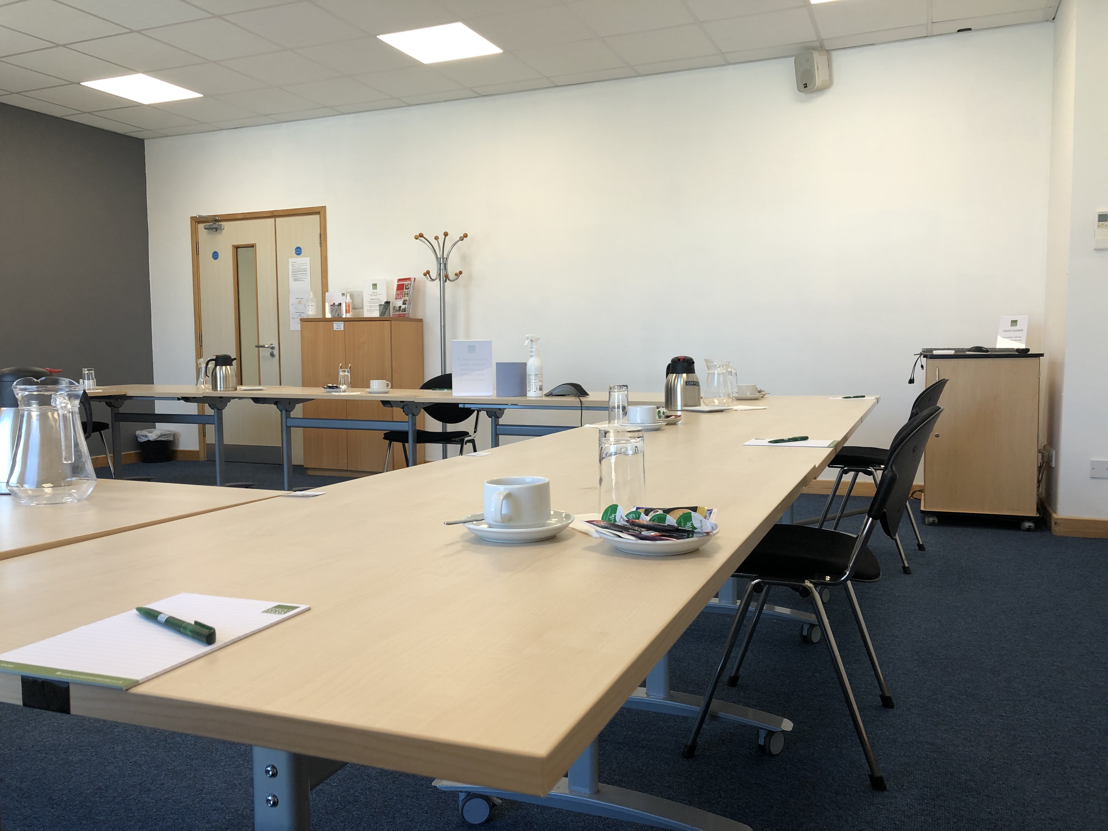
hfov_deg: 63.4
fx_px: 896
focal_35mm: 28
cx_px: 554
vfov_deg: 49.7
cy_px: 416
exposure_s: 1/50
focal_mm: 4
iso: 25
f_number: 1.8
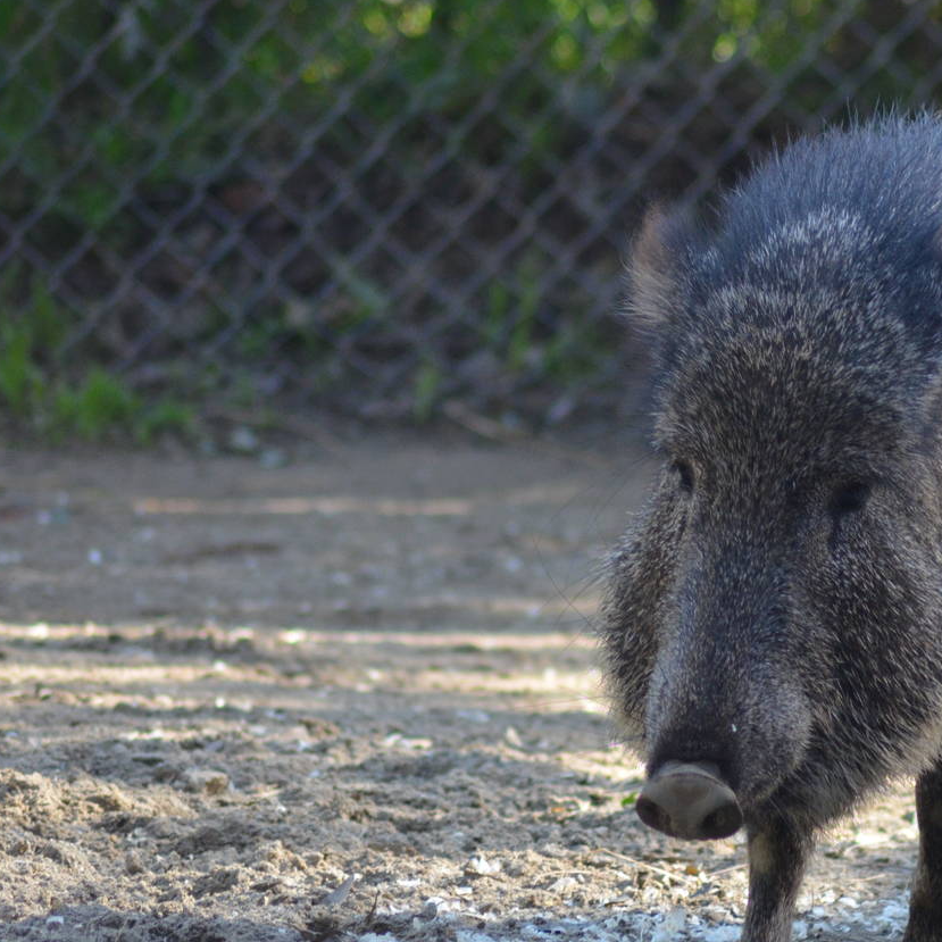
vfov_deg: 3.1
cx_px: 860
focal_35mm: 565
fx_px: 17395
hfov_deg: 3.1
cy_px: 553
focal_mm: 230
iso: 1100
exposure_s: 1/500
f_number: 5
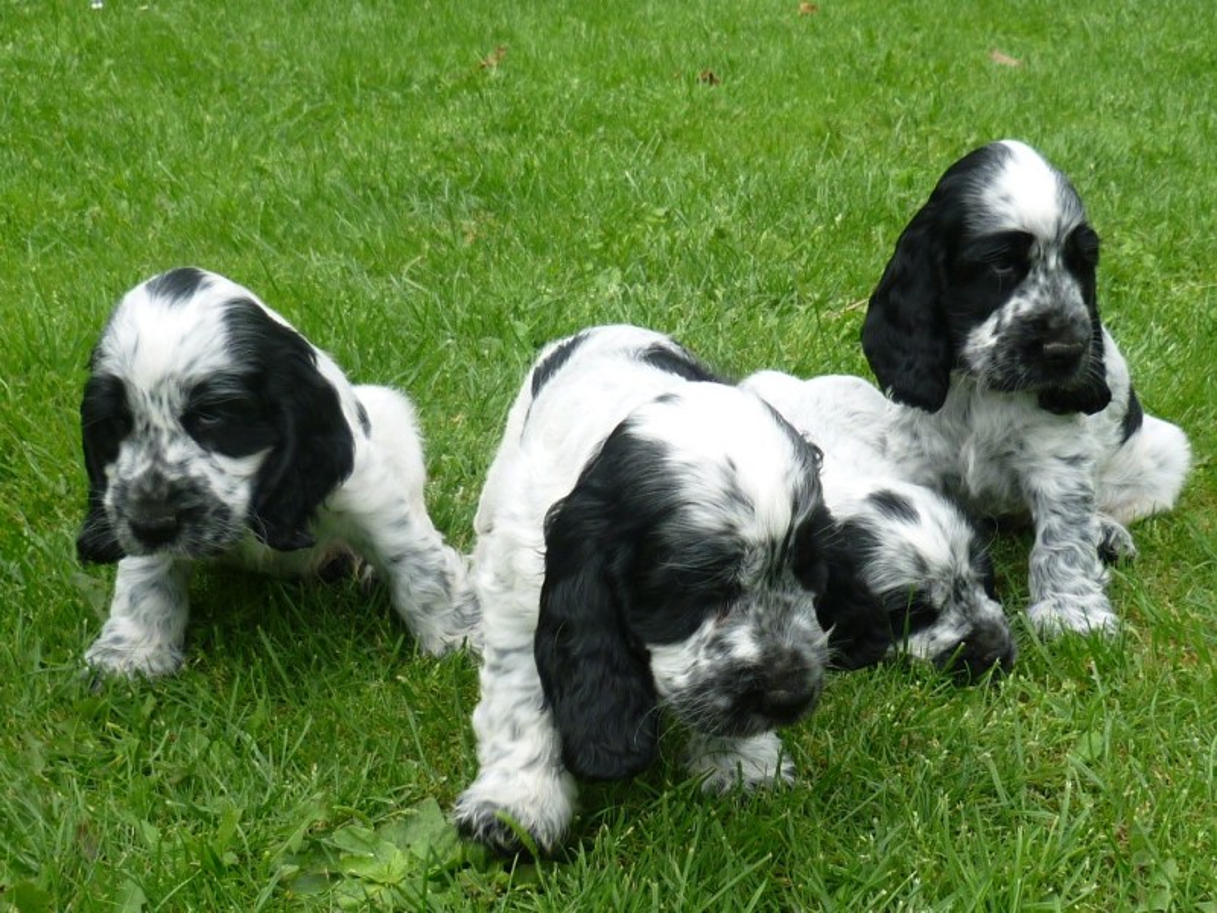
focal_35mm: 31
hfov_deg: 58.4
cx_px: 608
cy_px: 456
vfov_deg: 45.4
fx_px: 1090
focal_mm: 5.5
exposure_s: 1/500
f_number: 2.8
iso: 80
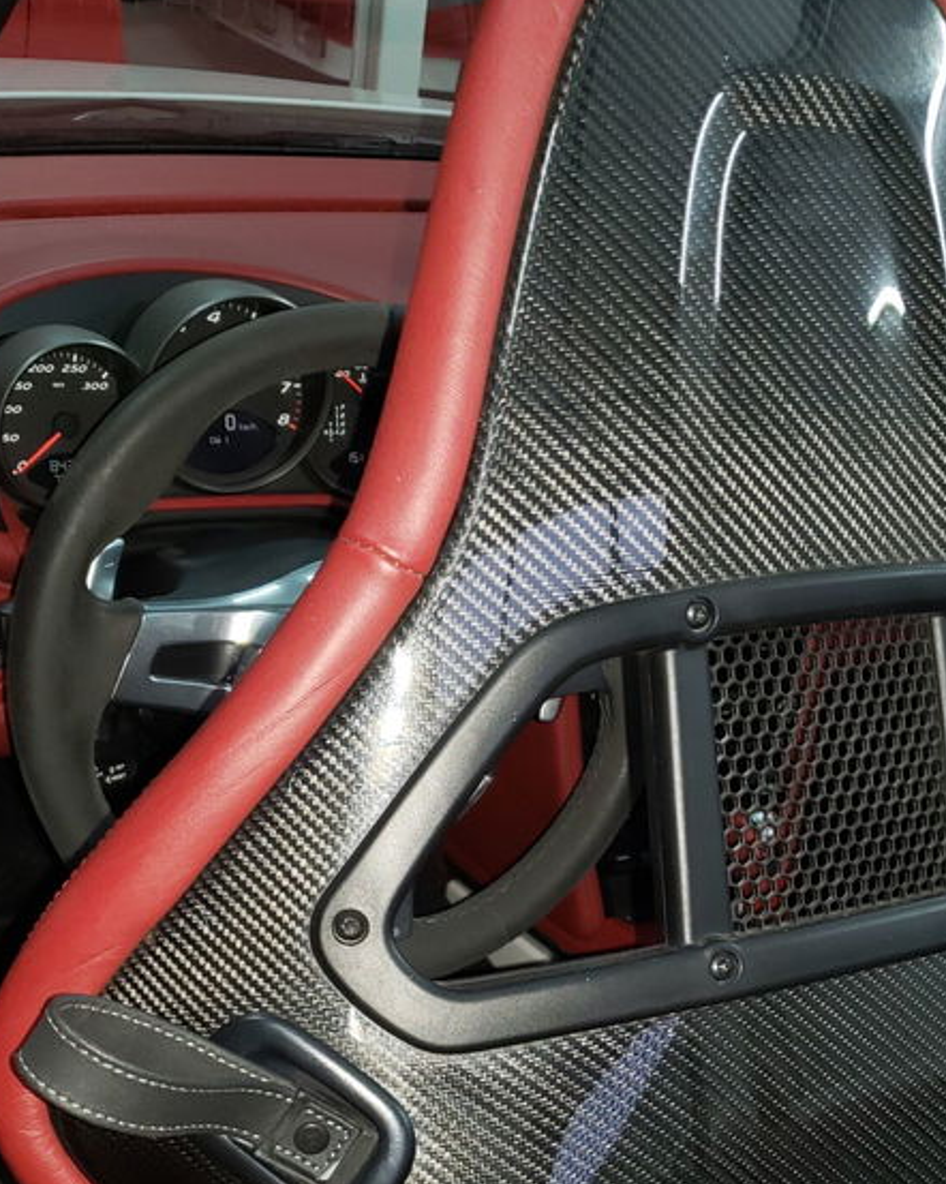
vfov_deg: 37.9
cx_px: 721
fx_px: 1646
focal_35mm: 47
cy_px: 966
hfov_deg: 31.4
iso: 100
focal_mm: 4.3
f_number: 1.5
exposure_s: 1/24
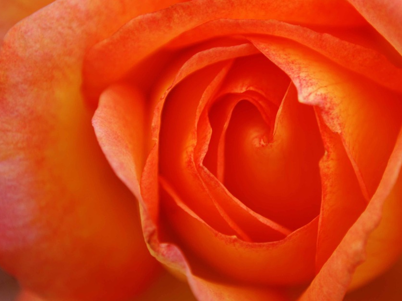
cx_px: 246
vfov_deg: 15.2
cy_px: 149
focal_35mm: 98
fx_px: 1134
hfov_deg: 20.1
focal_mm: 55
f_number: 6.3
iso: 100
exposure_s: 1/160
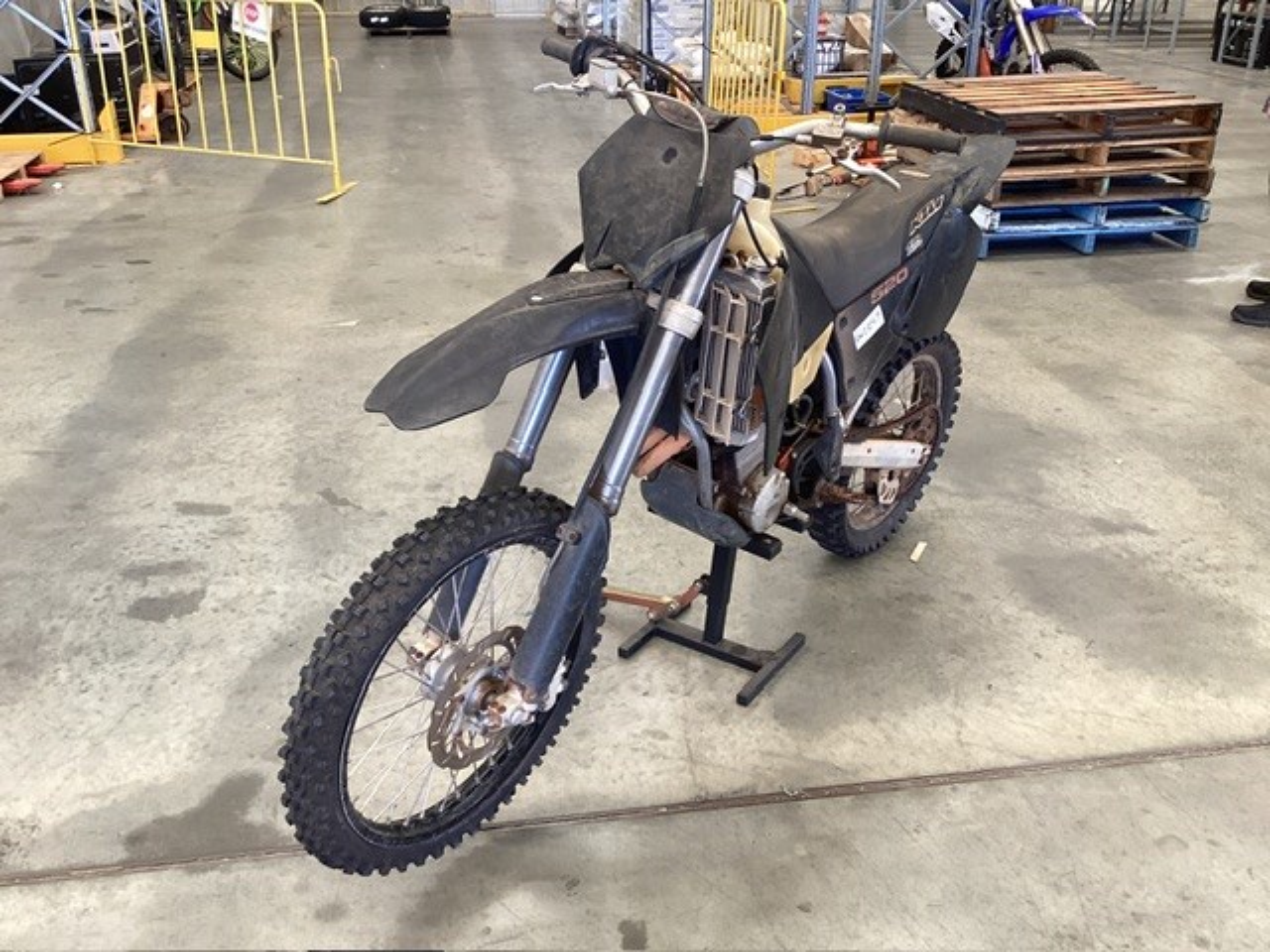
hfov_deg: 58.4
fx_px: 1137
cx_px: 635
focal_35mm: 31
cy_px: 476
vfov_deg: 45.4
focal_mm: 3.3
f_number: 2.4
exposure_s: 1/60
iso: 100
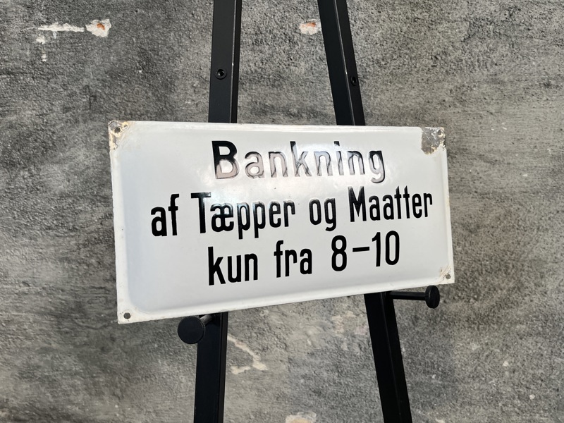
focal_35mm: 26
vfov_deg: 53.1
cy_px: 212
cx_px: 282
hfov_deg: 67.3
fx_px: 424
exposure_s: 1/100
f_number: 1.6
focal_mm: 5.1
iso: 64
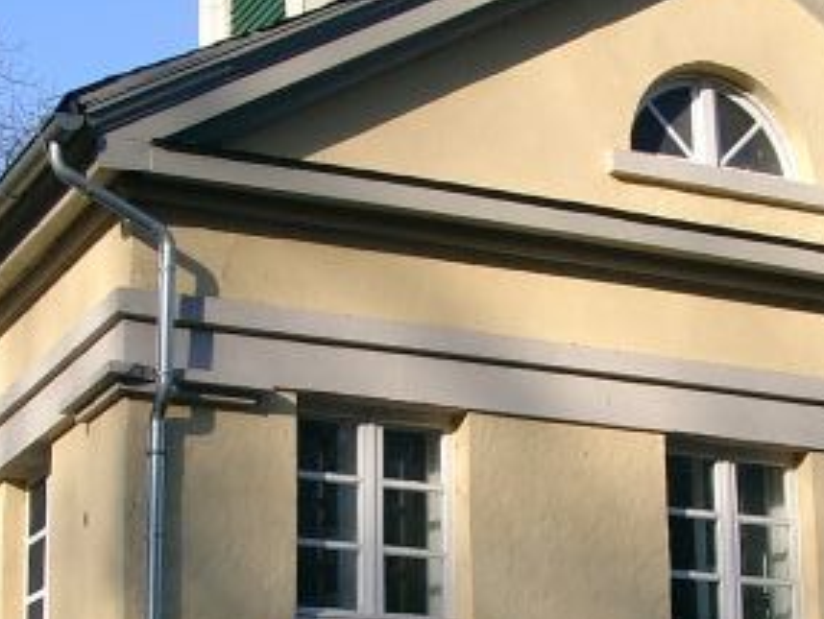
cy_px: 521
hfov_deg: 20.6
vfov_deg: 15.5
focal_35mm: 95
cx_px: 510
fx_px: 2263
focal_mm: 7.13
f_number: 4
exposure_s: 1/422
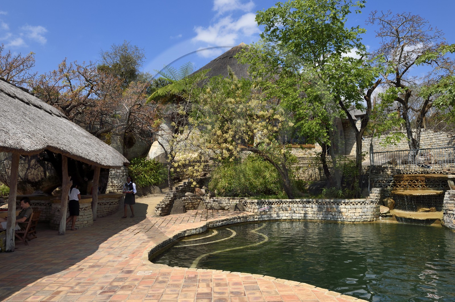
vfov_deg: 46.3
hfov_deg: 65.5
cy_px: 151
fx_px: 354
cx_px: 228
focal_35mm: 28
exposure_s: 1/320
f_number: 10
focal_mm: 28
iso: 200
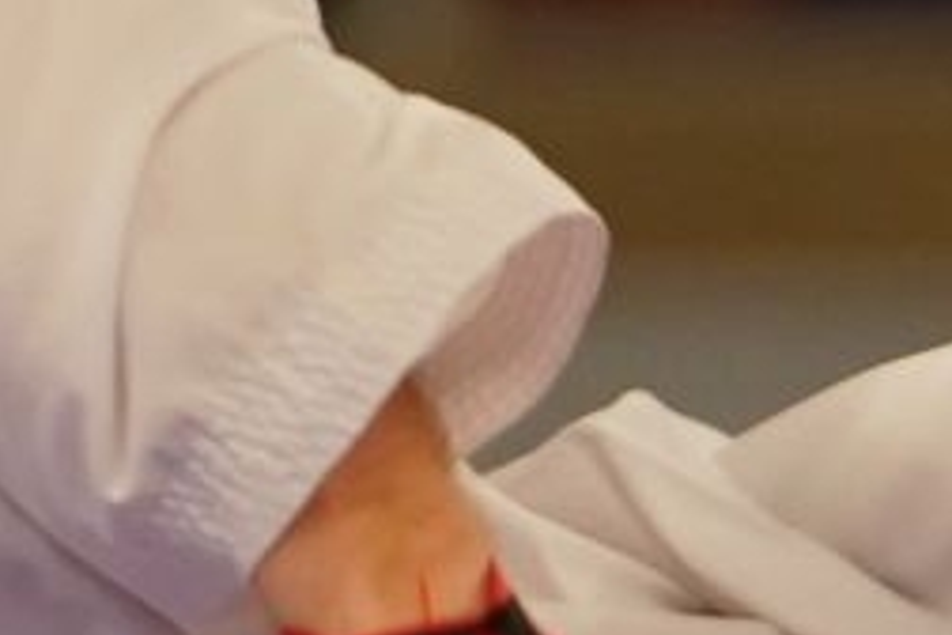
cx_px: 370
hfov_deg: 1.1
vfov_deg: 0.7
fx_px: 48892
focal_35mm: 1849
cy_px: 805
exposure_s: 1/1000
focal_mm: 173
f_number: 2.8
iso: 1250
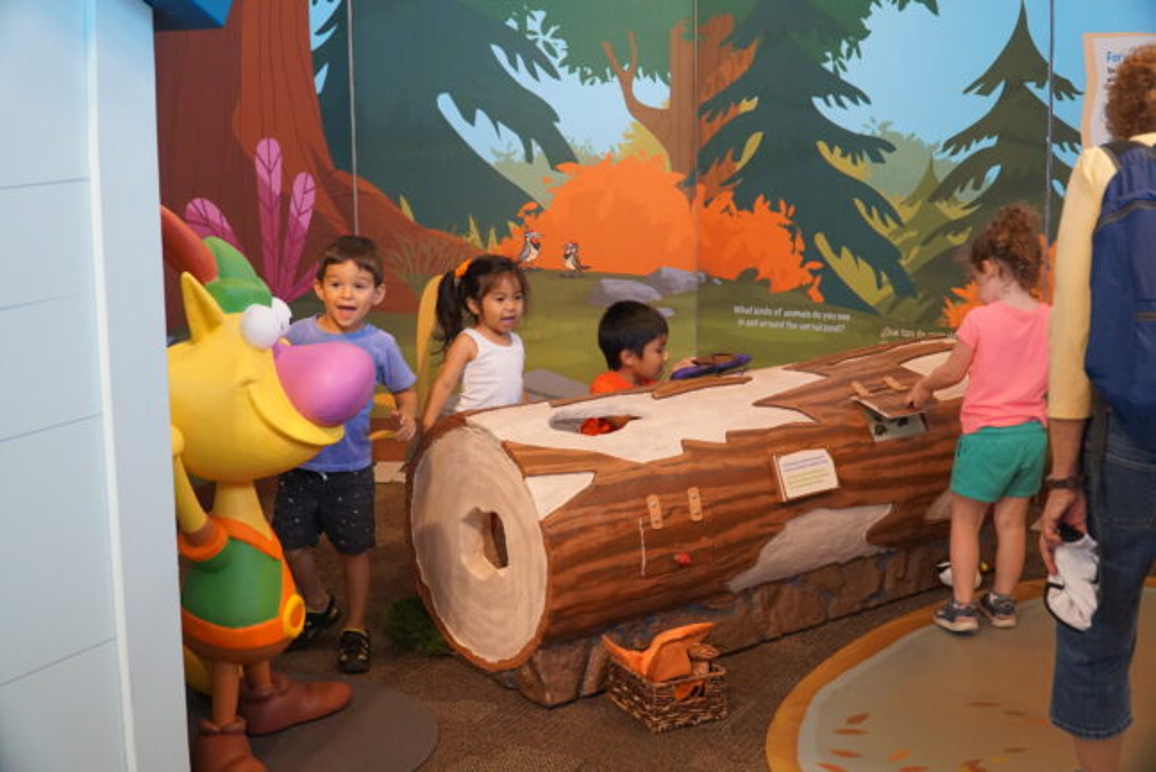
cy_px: 386
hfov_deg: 46.4
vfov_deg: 31.9
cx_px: 578
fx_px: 1349
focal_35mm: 42
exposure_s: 1/160
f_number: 4
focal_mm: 28
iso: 3200
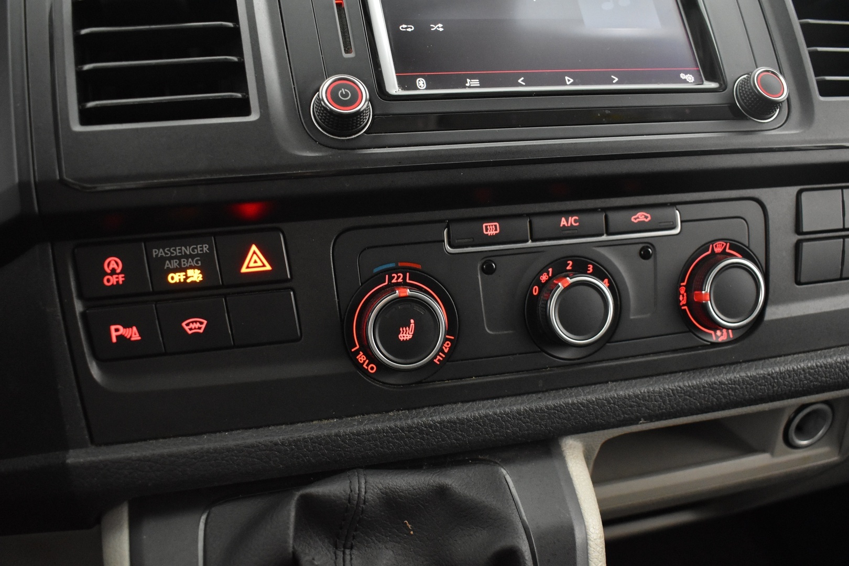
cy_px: 283
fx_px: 778
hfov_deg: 57.2
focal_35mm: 33
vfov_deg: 40.0
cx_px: 424
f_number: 3.8
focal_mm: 22
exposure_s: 1/15
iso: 3200
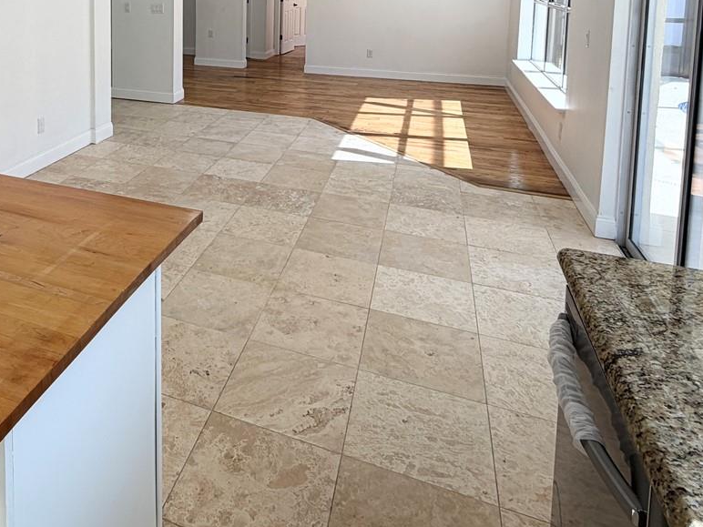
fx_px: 589
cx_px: 168
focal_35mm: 29
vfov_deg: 43.0
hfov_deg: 58.2
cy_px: 27
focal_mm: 2.22
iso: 25
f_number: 2.2
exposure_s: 1/120
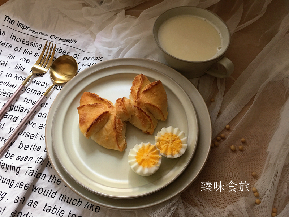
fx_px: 242
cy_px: 108
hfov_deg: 61.7
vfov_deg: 48.2
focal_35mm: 29
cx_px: 144
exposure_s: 1/17
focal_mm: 4.15
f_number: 2.2
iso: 80
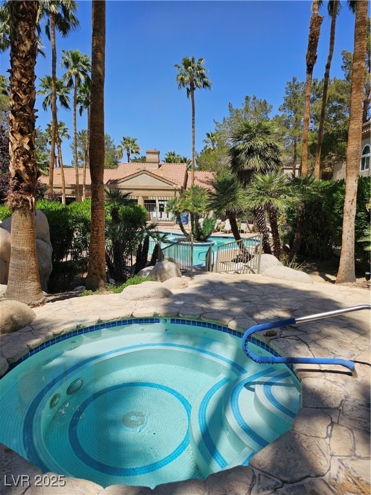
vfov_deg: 73.9
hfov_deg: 58.9
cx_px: 186
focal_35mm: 23
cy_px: 248
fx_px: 329
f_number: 1.7
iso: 10
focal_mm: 6.3
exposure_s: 1/1084
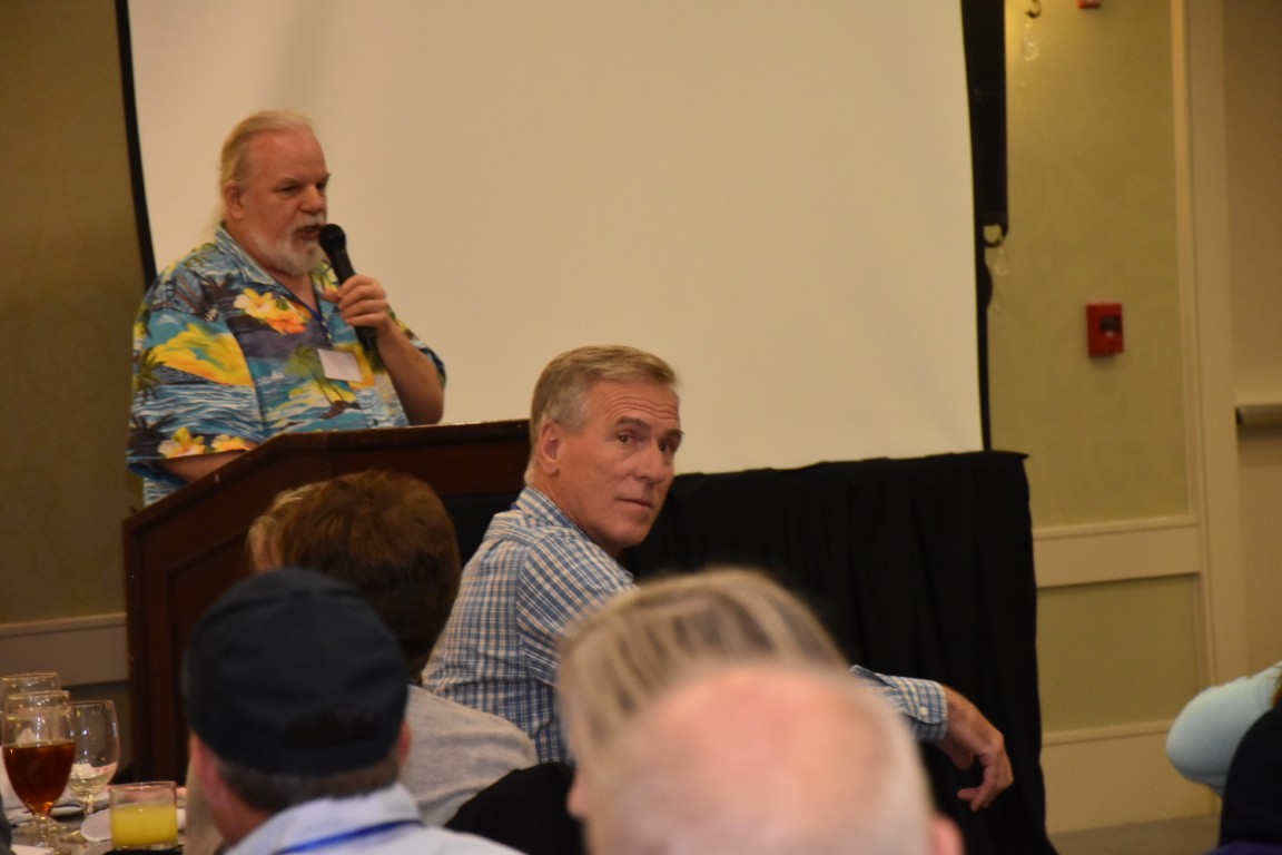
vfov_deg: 8.7
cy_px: 428
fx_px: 5608
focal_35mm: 158
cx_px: 641
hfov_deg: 13.0
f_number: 5.6
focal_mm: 105
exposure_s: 1/60
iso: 2200
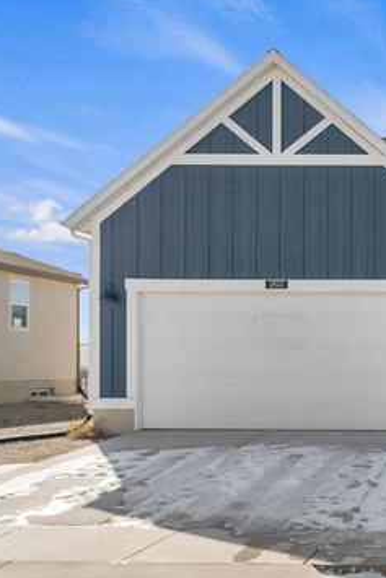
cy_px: 254
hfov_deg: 22.3
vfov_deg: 36.8
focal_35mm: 54
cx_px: 511
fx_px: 868
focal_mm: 30
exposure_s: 1/200
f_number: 8
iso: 320
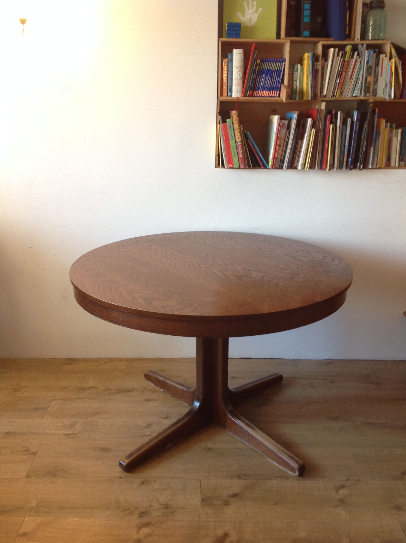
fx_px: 549
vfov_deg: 52.7
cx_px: 203
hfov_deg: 40.6
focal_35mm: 35
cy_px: 272
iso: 125
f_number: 2.4
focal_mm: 4.28
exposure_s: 1/15
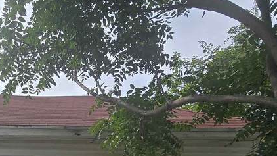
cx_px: 35
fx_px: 316
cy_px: 217
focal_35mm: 43
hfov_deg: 43.8
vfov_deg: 23.5
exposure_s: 1/2032
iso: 50
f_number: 2.2
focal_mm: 2.2
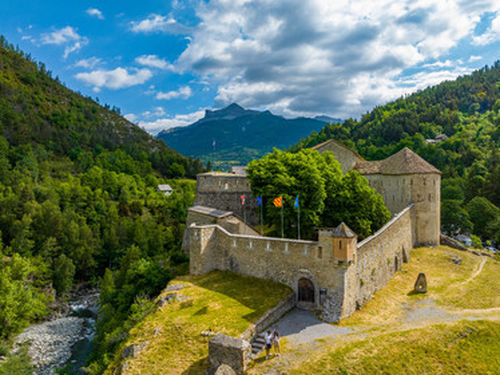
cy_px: 188
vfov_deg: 56.8
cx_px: 250
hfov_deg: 71.6
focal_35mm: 24
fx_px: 346
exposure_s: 1/400
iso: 200
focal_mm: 12.3
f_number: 8
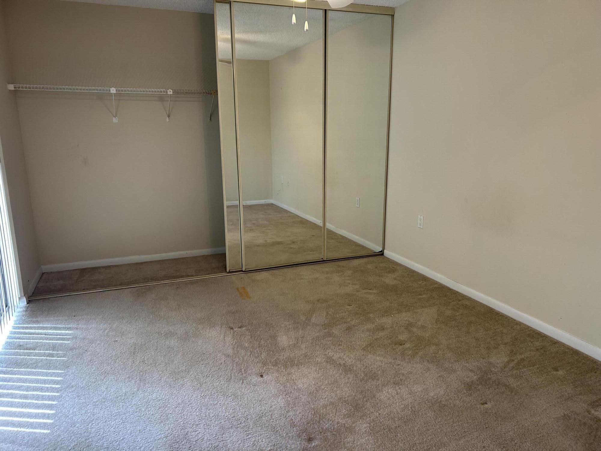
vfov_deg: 53.1
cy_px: 226
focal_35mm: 26
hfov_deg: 67.3
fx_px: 451
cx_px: 300
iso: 125
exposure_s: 1/120
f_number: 1.5
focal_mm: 5.7
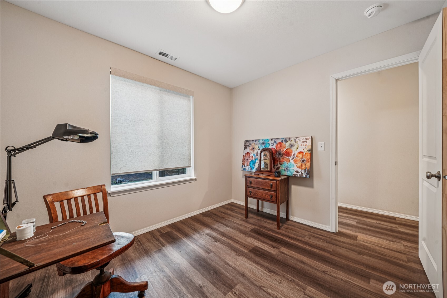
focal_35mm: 12
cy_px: 149
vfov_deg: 90.0
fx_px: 149
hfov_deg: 112.6
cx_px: 224
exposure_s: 1/1.67
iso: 100
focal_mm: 12
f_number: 8
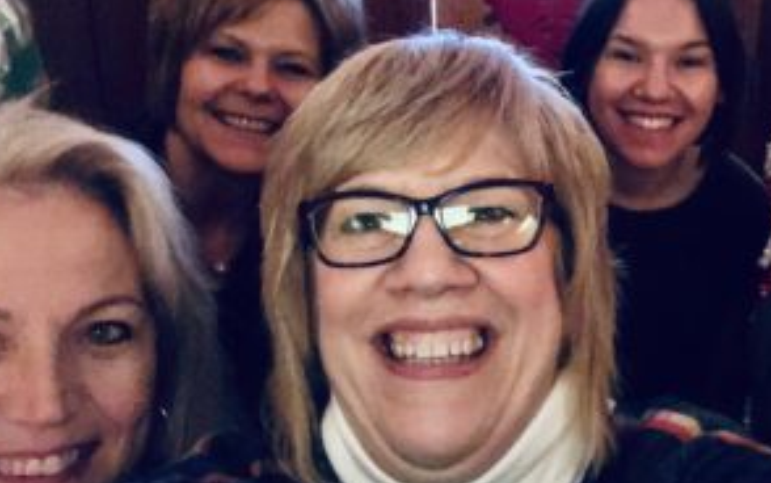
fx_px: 967
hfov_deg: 43.1
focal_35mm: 46
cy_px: 181
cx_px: 489
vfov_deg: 27.9
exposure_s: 1/16
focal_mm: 2.87
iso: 800
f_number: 2.2
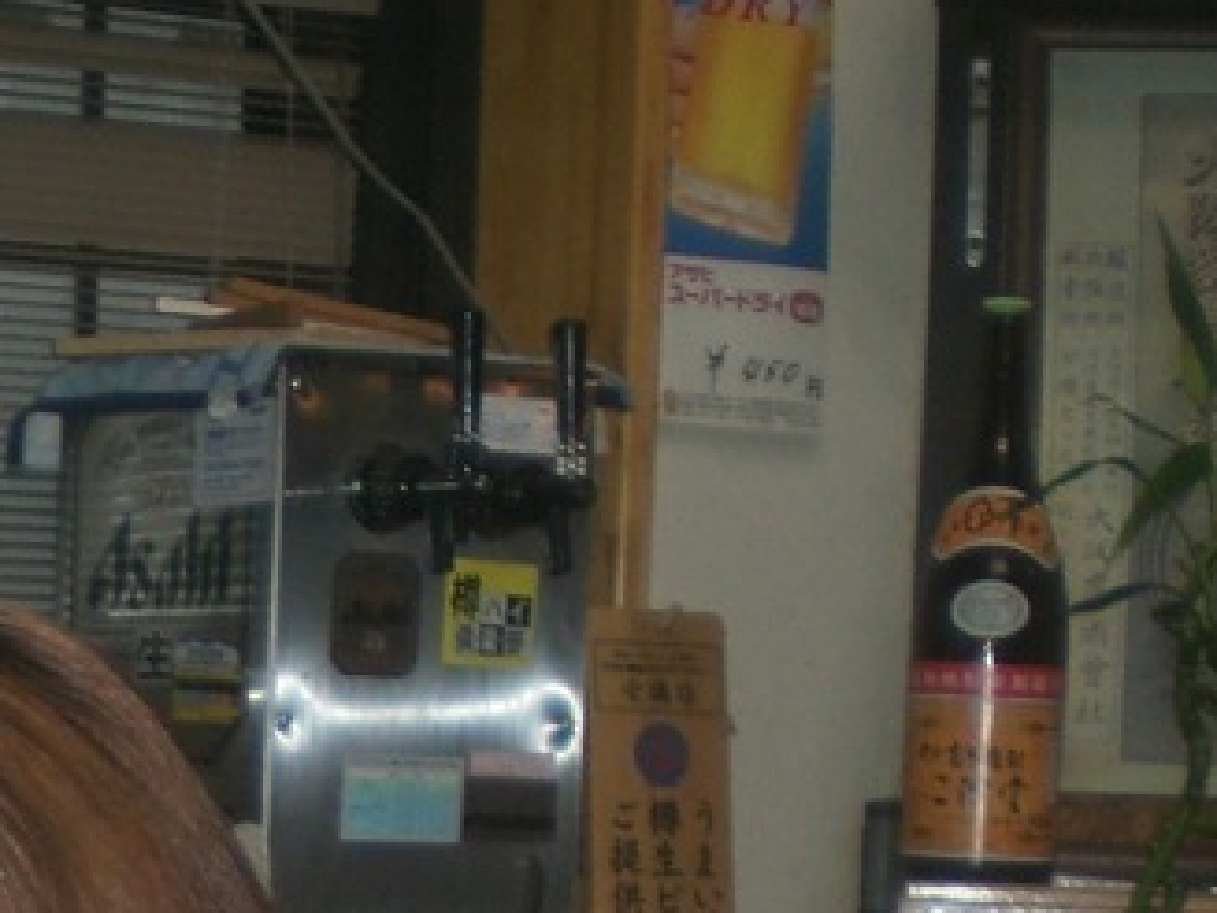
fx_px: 4078
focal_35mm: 116
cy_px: 1370
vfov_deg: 12.2
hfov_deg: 16.1
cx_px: -341
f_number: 3.1
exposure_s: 1/60
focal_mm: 6.3
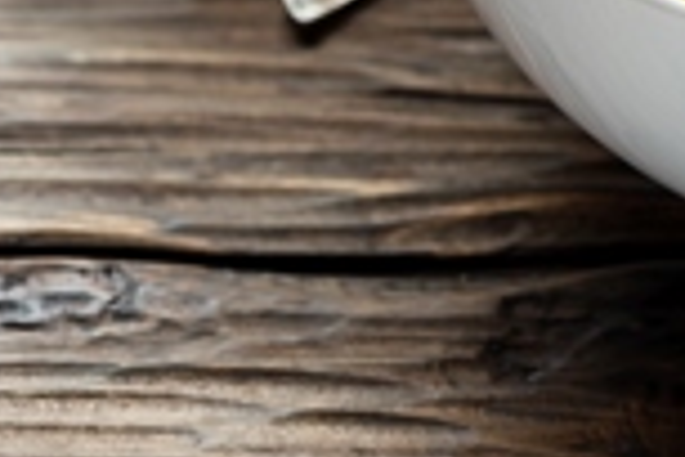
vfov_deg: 3.3
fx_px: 7801
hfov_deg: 5.0
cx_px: 481
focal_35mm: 410
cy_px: -345
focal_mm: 105
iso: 100
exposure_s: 1/160
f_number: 5.6
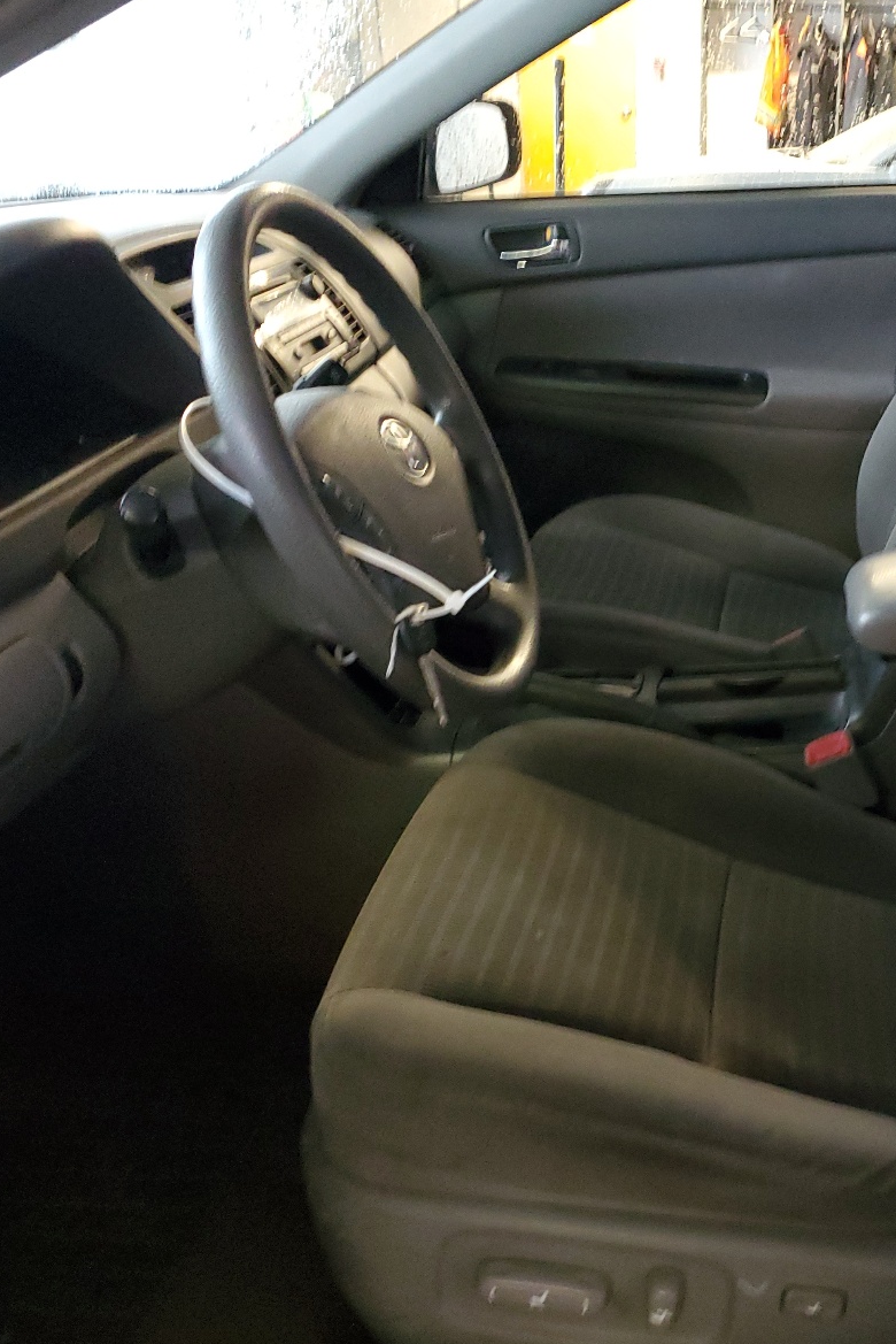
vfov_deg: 51.9
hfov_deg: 34.8
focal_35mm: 37
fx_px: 1380
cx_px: 725
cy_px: 683
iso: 445
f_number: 1.5
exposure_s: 1/15
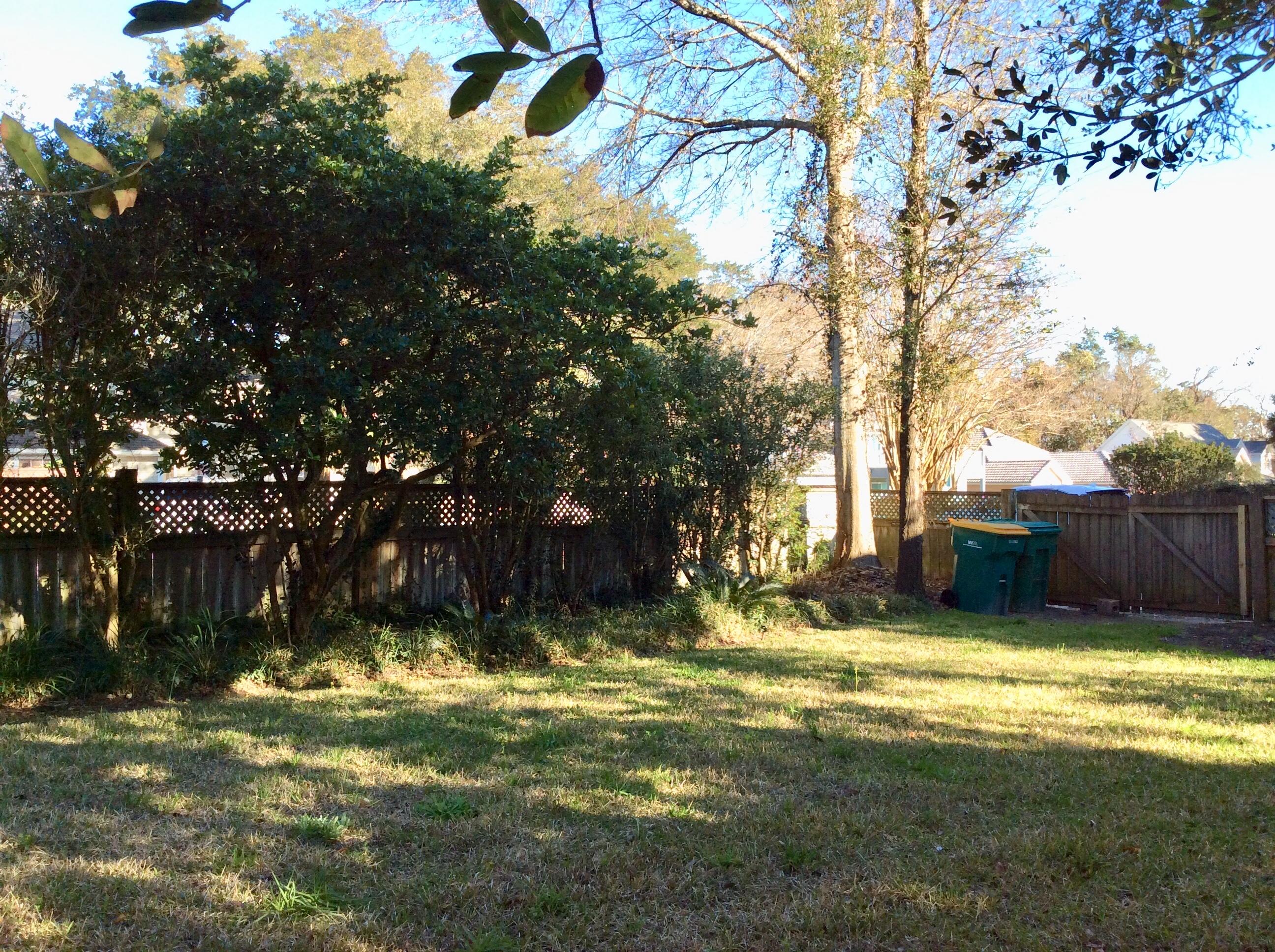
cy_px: 476
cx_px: 638
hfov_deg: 56.9
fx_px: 1177
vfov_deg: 44.1
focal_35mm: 32
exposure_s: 1/302
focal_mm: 3.3
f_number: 2.4
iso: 32
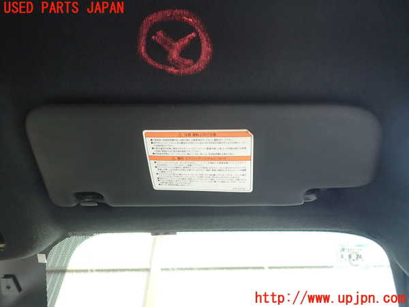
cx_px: 204
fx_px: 295
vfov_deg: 54.9
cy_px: 154
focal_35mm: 25
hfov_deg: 69.4
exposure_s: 1/30
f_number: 2
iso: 250
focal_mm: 4.5
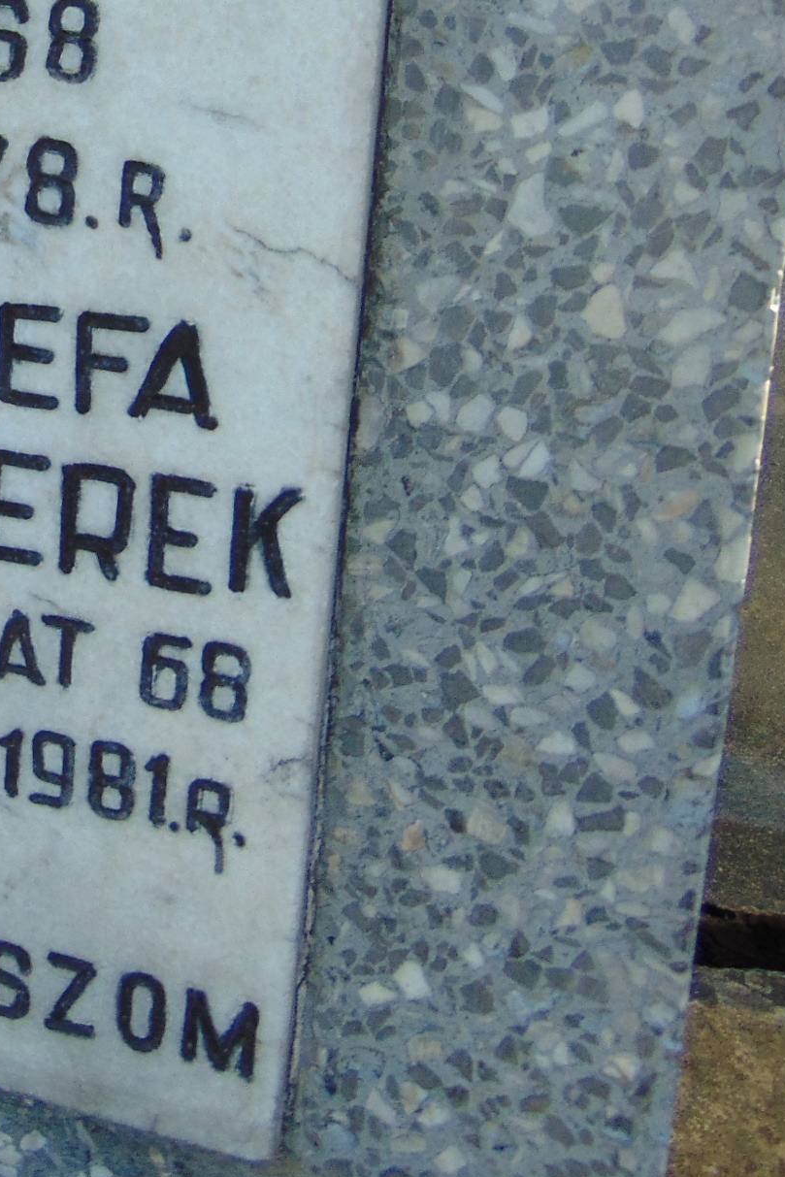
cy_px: 276
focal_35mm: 60
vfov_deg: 32.7
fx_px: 1962
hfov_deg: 20.9
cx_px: -196
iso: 80
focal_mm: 4.9
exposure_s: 1/320
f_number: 3
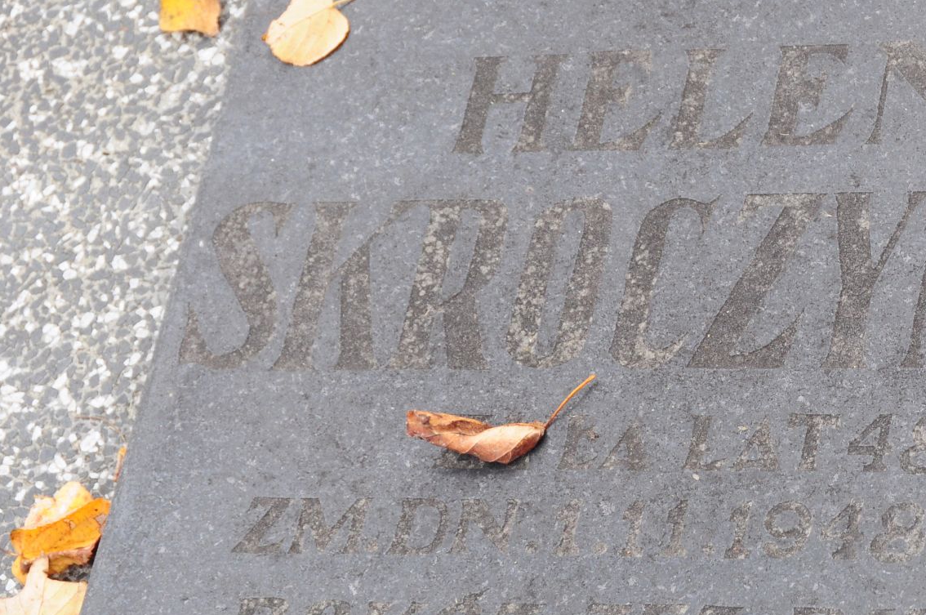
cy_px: 319
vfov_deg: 8.8
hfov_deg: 13.1
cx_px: 782
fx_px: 4006
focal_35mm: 156
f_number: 7.1
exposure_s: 1/160
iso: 400
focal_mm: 55
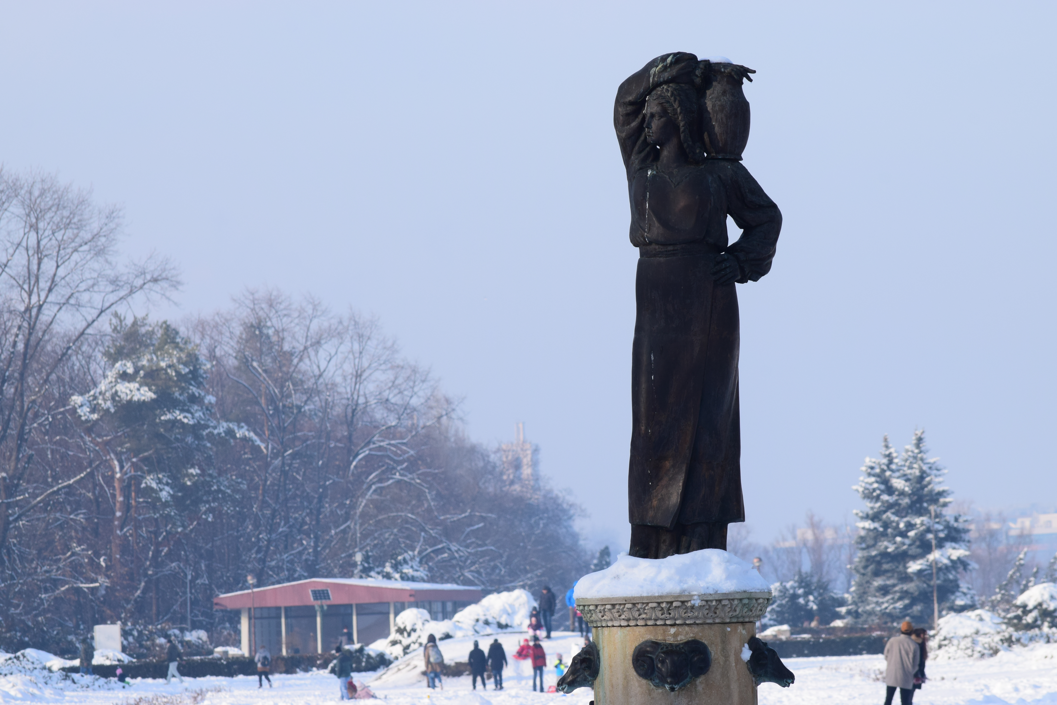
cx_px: 528
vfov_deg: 9.3
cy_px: 352
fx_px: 4316
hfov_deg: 14.0
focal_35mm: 147
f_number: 10
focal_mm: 98
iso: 400
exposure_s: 1/320
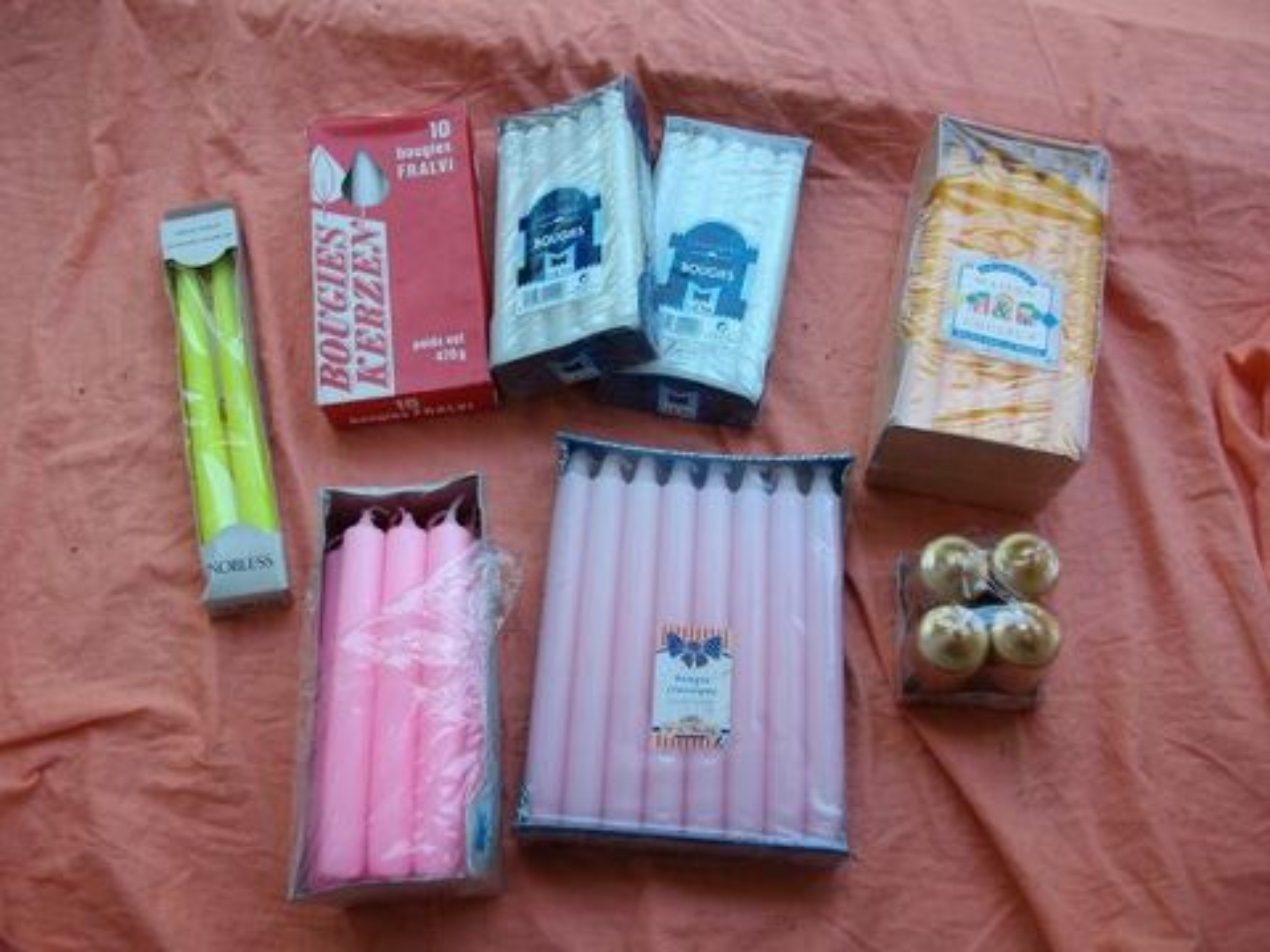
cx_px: 635
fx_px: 1174
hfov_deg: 56.8
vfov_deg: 44.2
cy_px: 476
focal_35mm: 32
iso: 80
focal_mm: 5.7
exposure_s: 1/64.8
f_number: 2.9
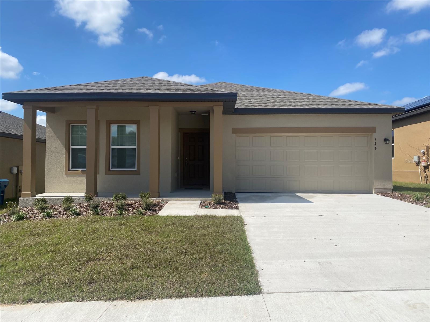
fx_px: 323
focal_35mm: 26
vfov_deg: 53.1
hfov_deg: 67.3
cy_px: 161
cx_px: 215
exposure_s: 1/4274
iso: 32
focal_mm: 4.25
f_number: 1.8
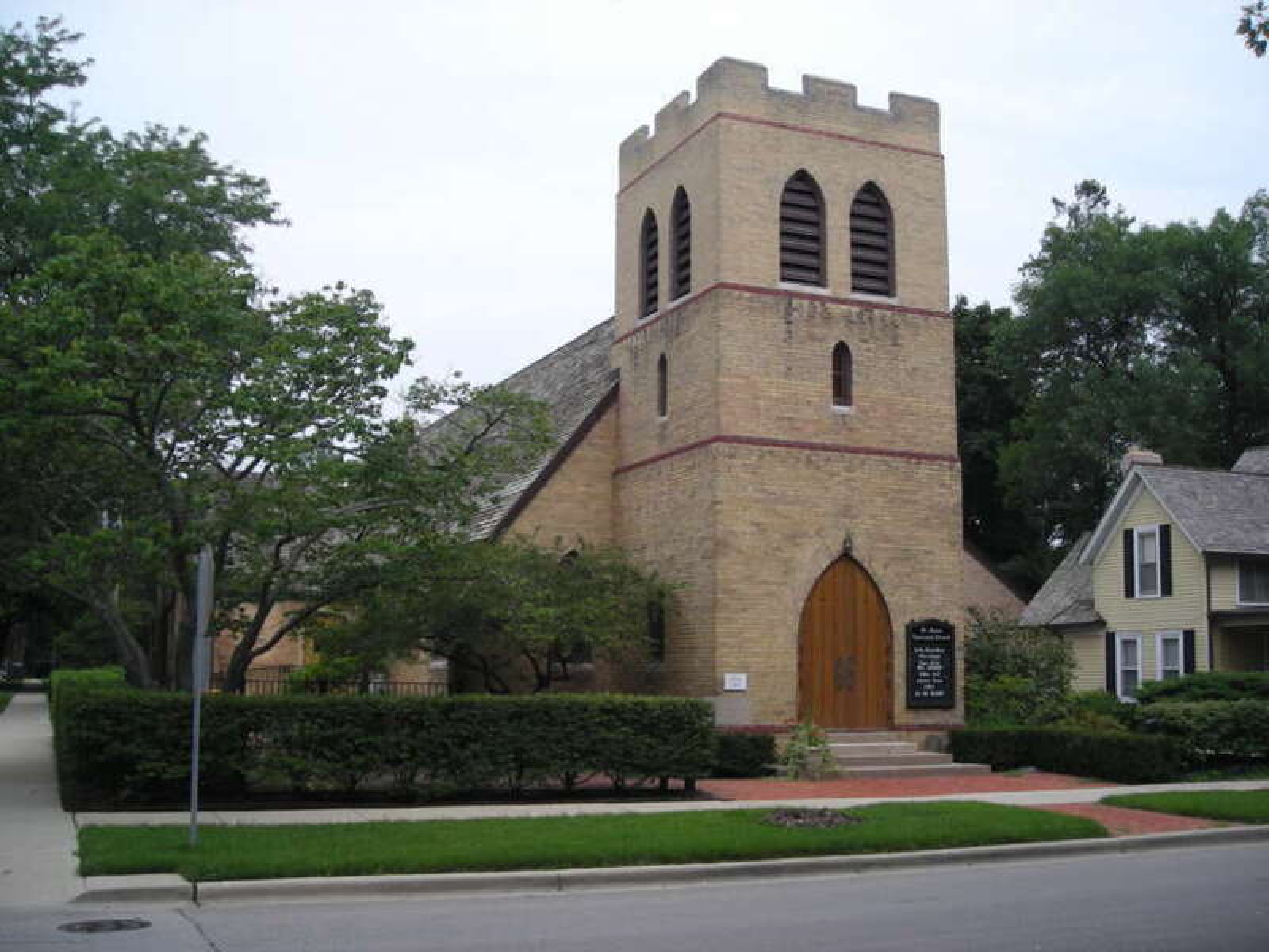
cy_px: 476
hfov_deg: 49.0
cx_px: 634
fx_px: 1393
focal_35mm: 38
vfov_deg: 37.7
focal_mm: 6.3
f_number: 6.4
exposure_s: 1/148
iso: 50
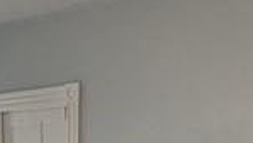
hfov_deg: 28.5
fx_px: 490
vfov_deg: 13.4
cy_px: 312
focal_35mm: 73
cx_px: 65
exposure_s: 1/120
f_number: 1.8
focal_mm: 1.57
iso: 125
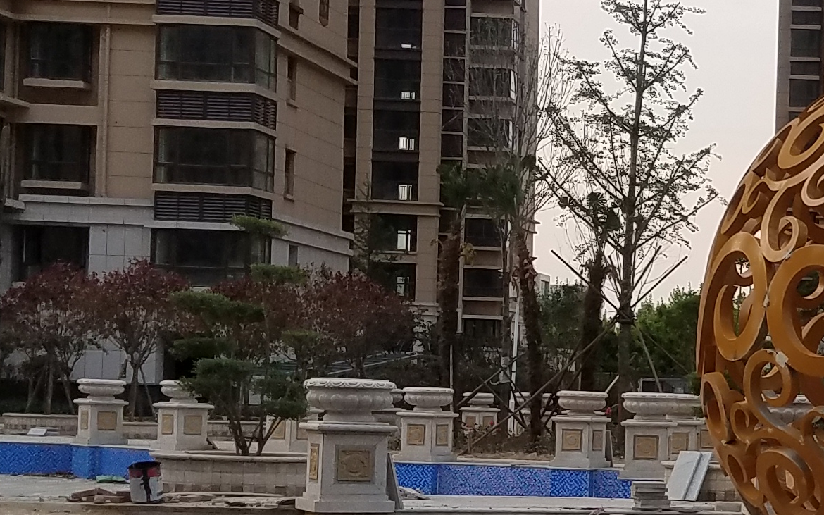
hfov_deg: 20.6
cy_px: 396
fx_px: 2133
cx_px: 967
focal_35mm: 95
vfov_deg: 13.7
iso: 40
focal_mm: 4.2
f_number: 1.7
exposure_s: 1/229
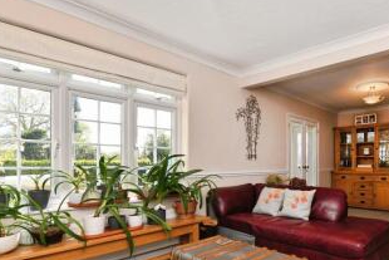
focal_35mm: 23
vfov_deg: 54.6
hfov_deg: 73.3
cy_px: 161
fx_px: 249
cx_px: 265
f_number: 13
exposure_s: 1/60
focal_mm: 15
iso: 500
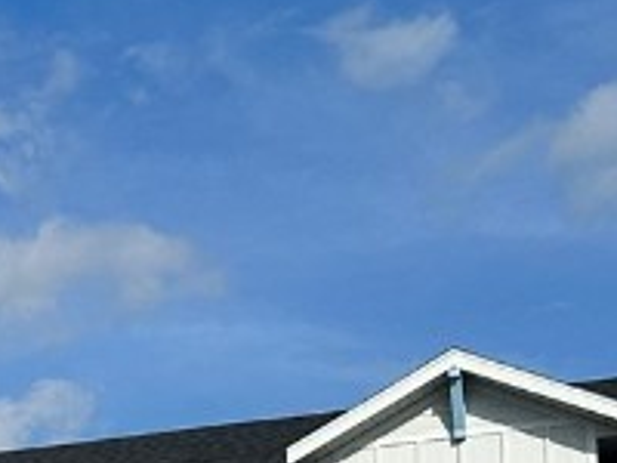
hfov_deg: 15.2
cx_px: -216
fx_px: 2192
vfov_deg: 11.2
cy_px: 846
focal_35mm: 123
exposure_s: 1/10753
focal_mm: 6.86
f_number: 1.78
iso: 80
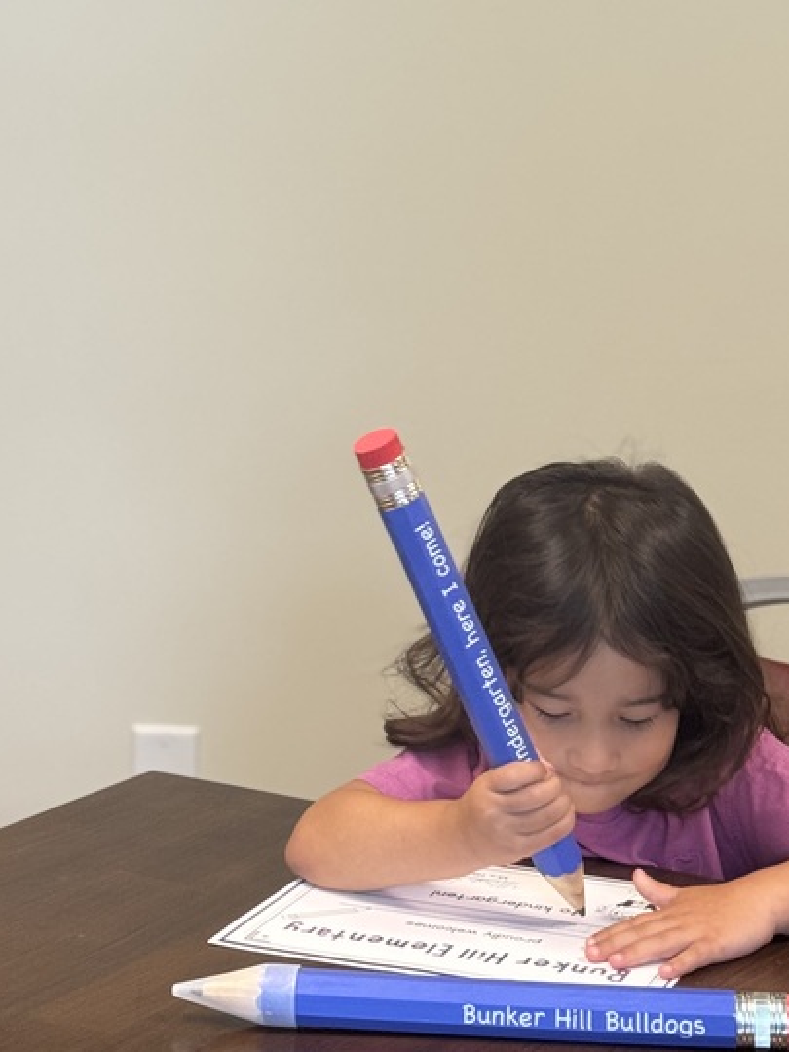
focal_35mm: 91
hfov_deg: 16.2
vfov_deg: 21.3
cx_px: 382
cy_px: 249
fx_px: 2766
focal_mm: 6.76
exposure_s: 1/60
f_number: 1.78
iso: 160
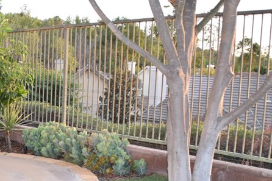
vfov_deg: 21.7
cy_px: 133
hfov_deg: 30.5
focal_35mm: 62
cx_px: 10
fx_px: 468
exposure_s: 1/125
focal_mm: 18
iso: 640
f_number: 5.6
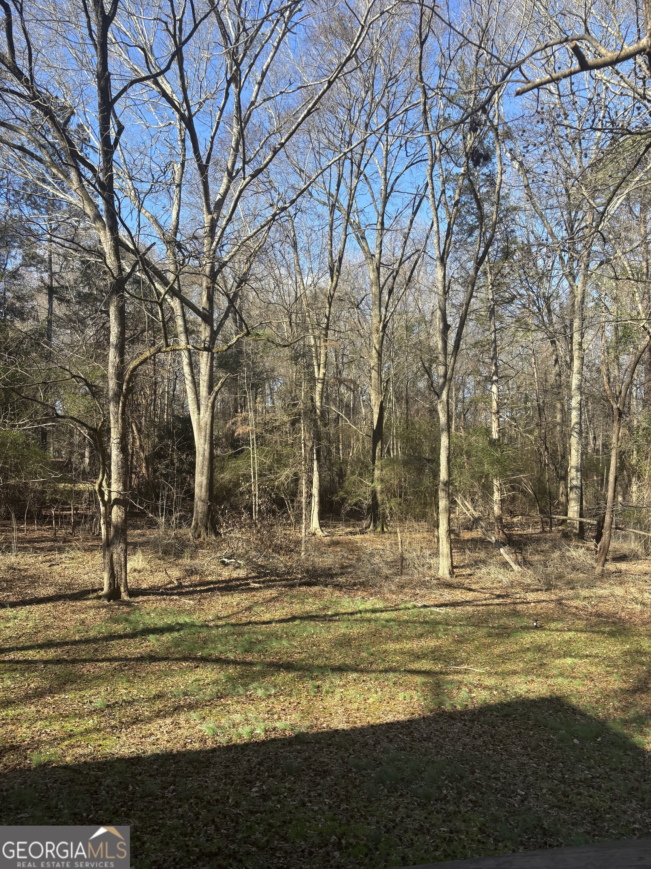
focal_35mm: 26
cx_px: 326
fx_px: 652
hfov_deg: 53.1
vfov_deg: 67.3
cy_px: 434
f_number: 1.6
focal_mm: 5.96
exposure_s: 1/903
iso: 50
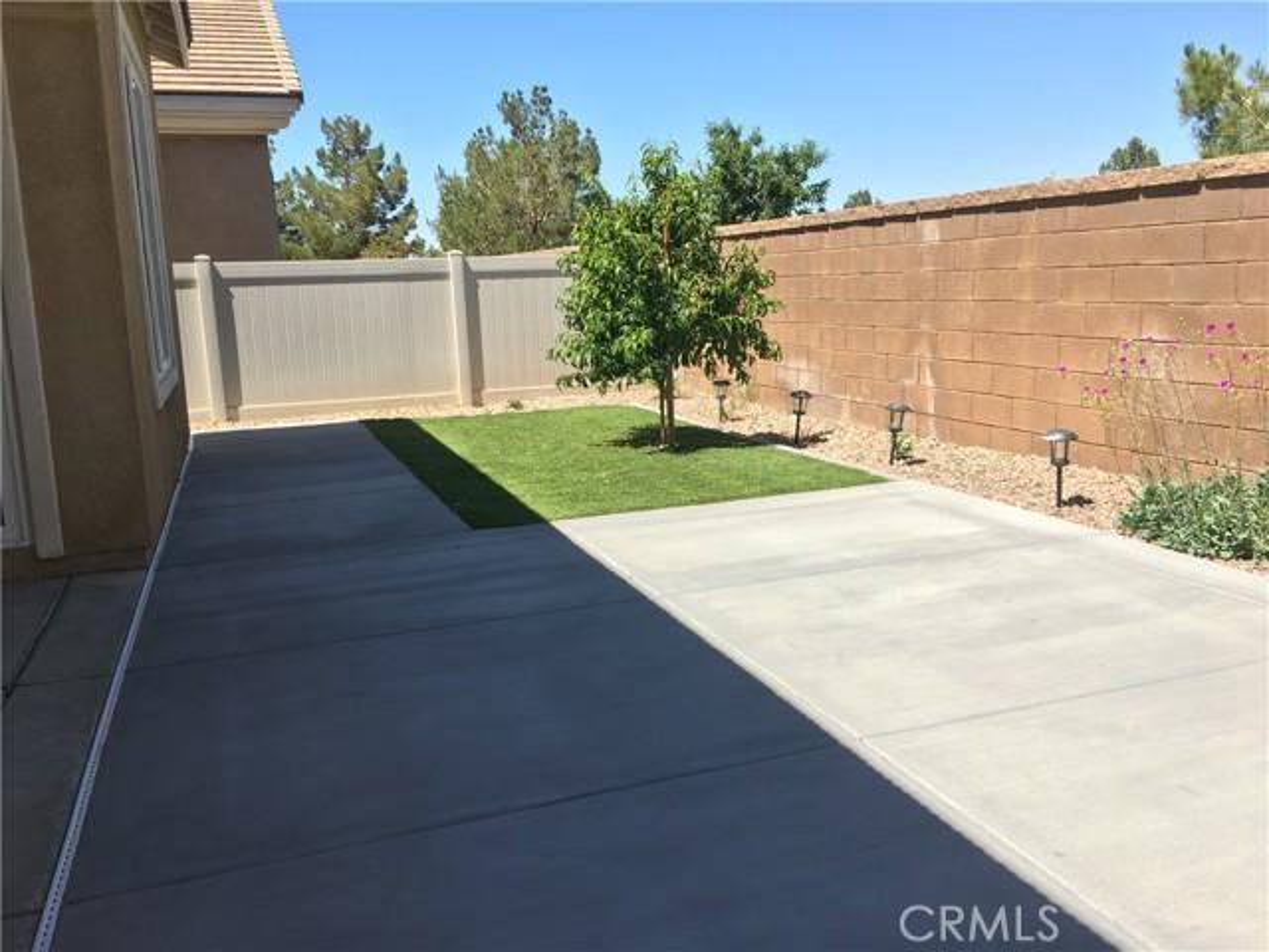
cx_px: 634
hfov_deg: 61.7
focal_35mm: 29
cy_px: 476
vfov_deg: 48.2
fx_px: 1063
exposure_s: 1/754
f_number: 2.2
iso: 25
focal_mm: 4.15
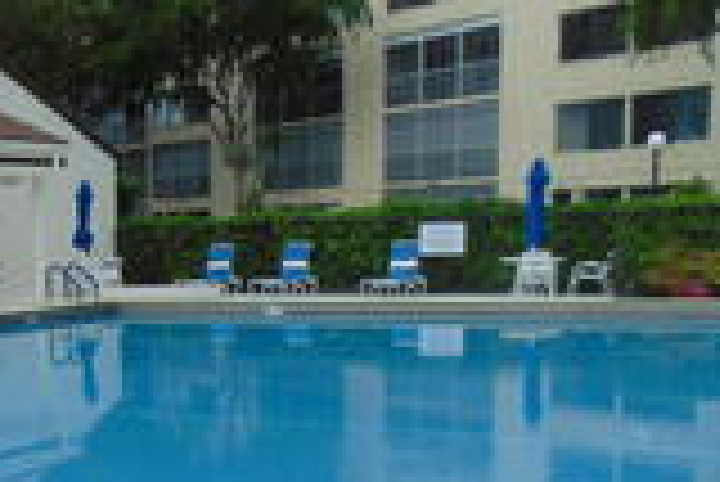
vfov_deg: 20.4
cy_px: 459
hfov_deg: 29.6
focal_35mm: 65
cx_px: 68
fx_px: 1301
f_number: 3
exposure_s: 1/800
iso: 80
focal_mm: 4.5
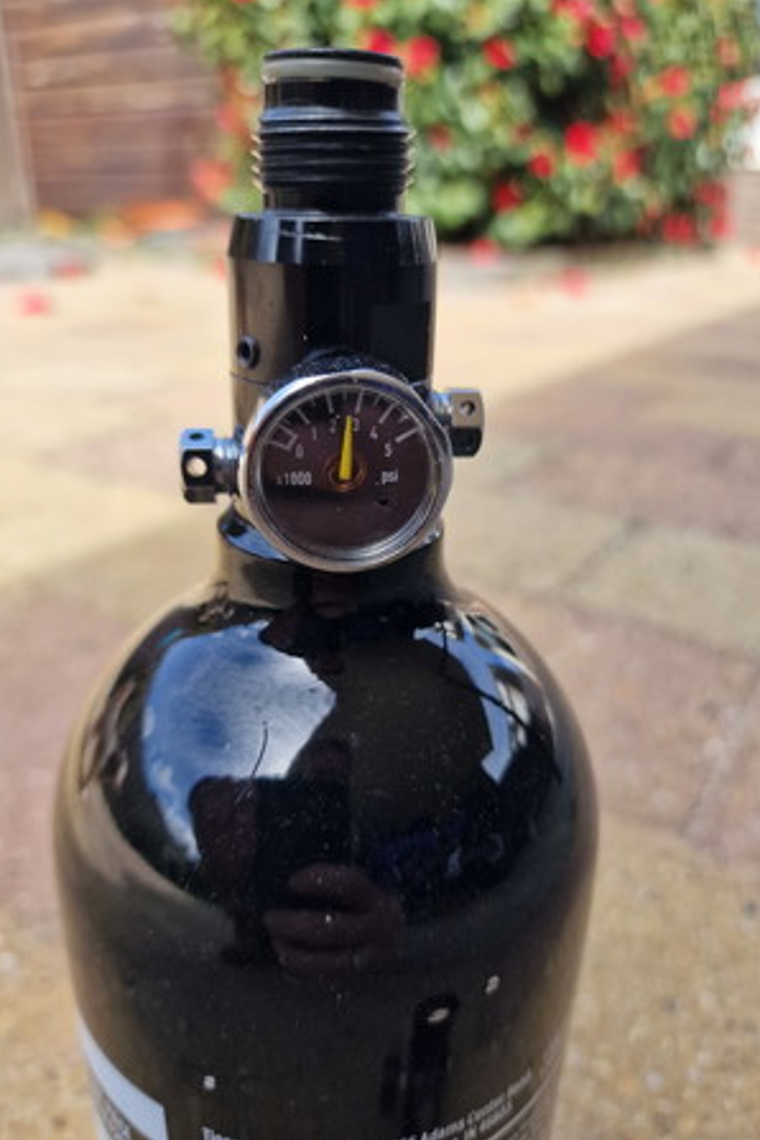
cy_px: 570
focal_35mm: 25
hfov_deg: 51.3
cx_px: 375
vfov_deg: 71.5
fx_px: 792
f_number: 1.8
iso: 50
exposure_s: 1/385
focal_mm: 6.4
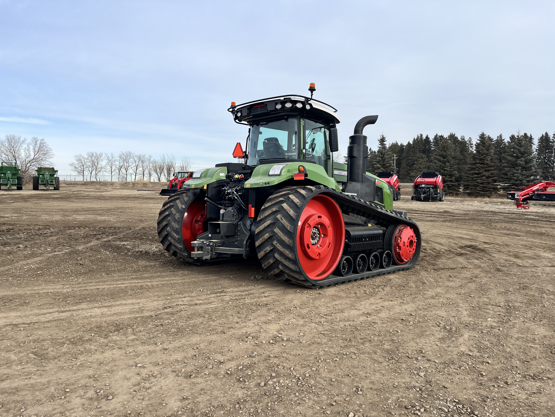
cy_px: 208
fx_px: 417
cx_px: 278
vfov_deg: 53.1
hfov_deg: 67.3
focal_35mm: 26
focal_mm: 5.1
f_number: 1.6
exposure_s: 1/2101
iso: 50
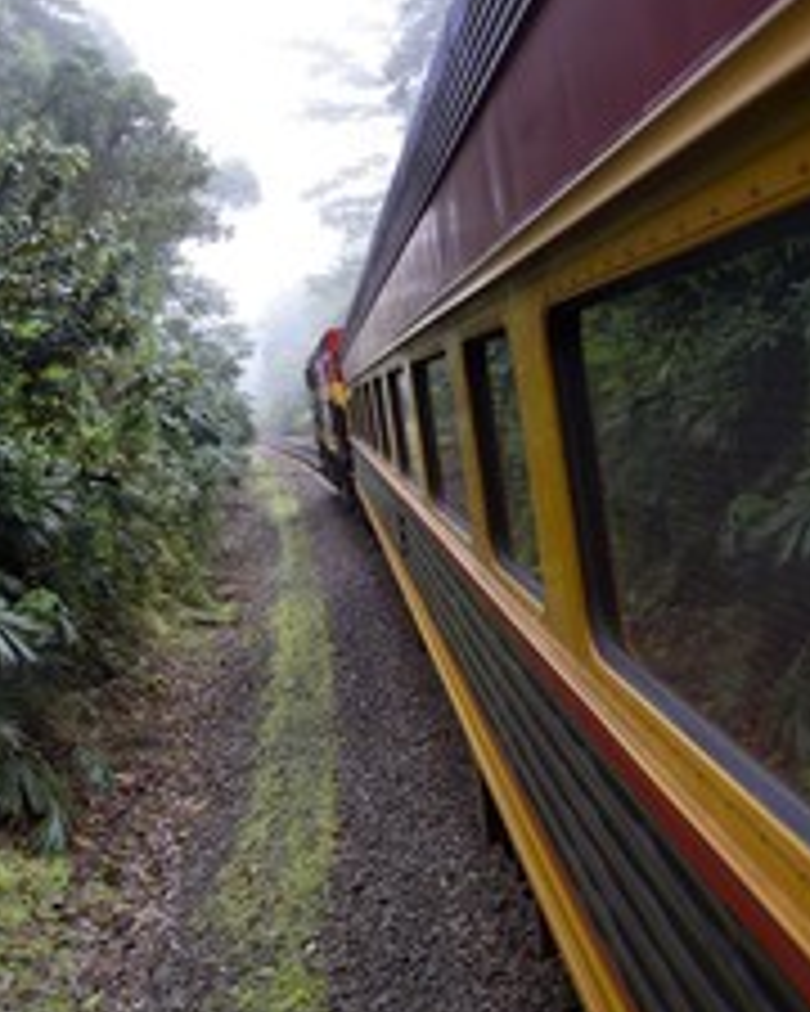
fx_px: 1259
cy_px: 441
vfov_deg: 43.7
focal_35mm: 42
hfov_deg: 35.0
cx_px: 212
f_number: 2.8
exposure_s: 1/500
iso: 800
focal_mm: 24
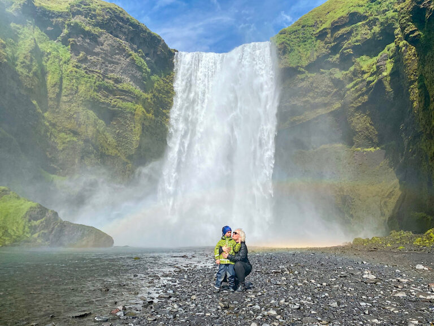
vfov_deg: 53.1
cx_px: 217
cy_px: 163
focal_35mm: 26
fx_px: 326
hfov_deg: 67.3
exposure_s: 1/4000
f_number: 1.8
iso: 32
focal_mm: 4.25
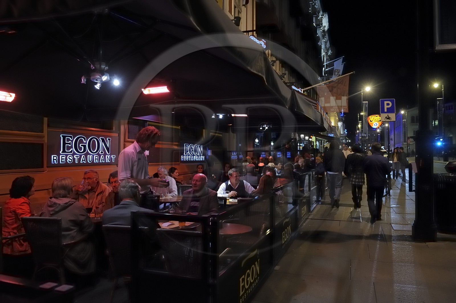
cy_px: 152
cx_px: 228
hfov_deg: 67.4
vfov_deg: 47.9
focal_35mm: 27
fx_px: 342
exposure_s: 1/40
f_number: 4.5
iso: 1600
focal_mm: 27
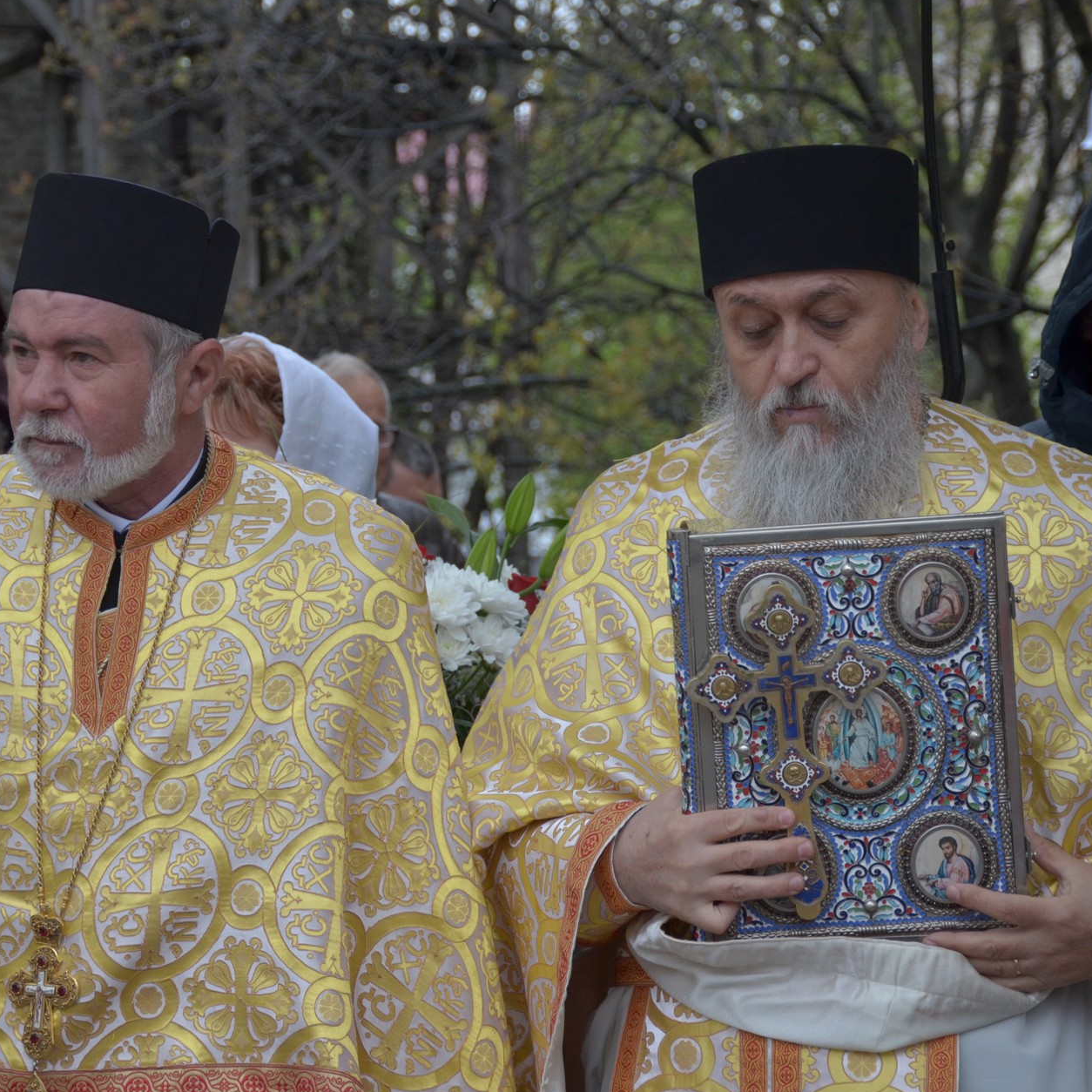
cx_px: 354
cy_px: 548
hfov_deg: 17.2
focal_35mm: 101
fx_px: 3605
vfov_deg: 17.2
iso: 640
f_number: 4.8
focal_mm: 52
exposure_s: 1/250
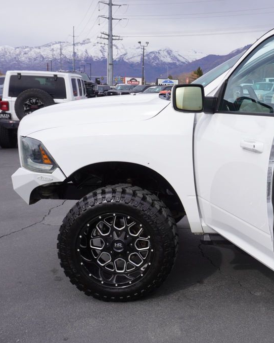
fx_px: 453
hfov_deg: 32.2
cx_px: 241
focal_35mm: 45
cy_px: 173
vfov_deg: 41.4
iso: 100
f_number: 9
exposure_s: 1/125
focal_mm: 21
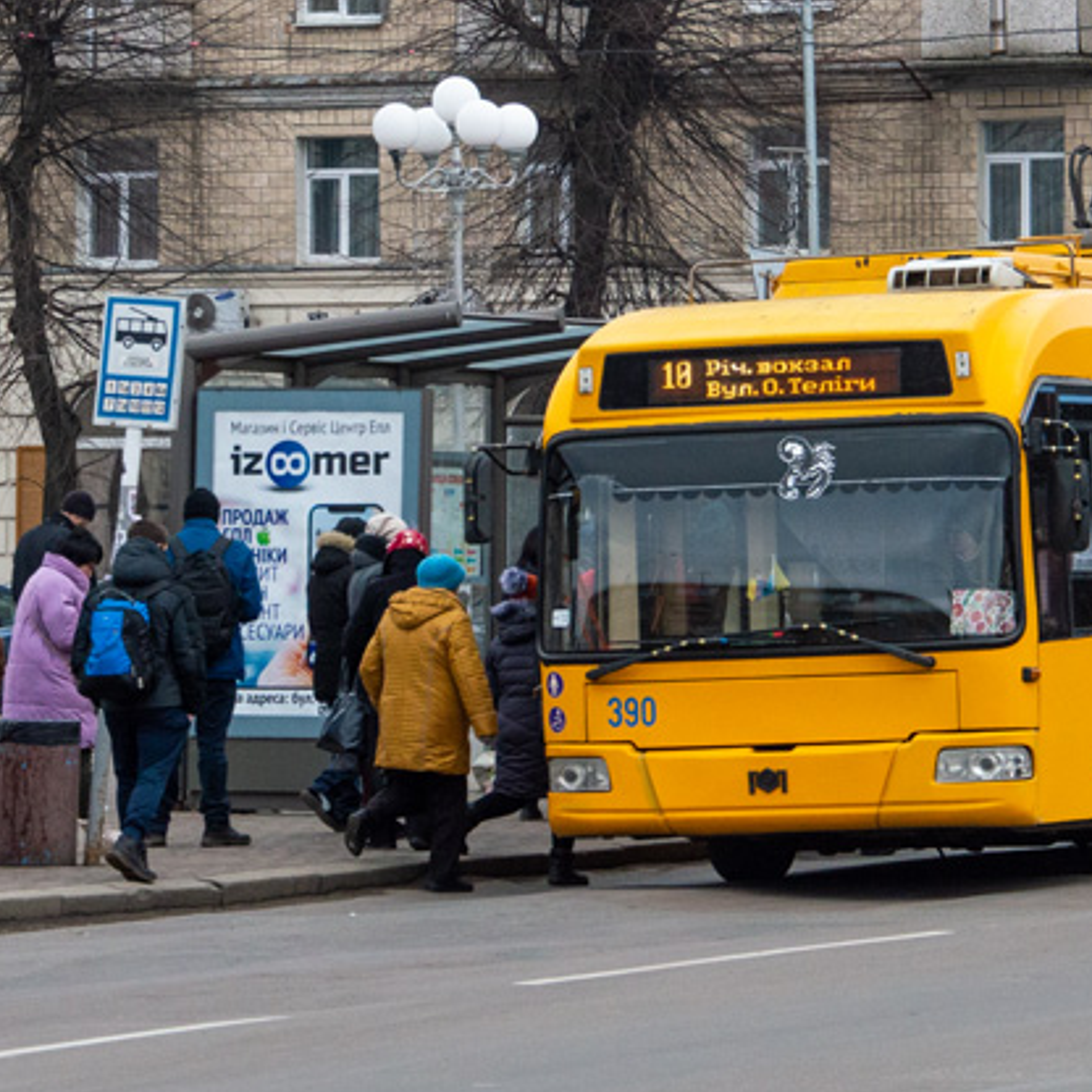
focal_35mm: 213
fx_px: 7602
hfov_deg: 8.2
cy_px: 89
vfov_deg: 8.2
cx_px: 879
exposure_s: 1/640
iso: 400
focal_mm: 58
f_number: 8
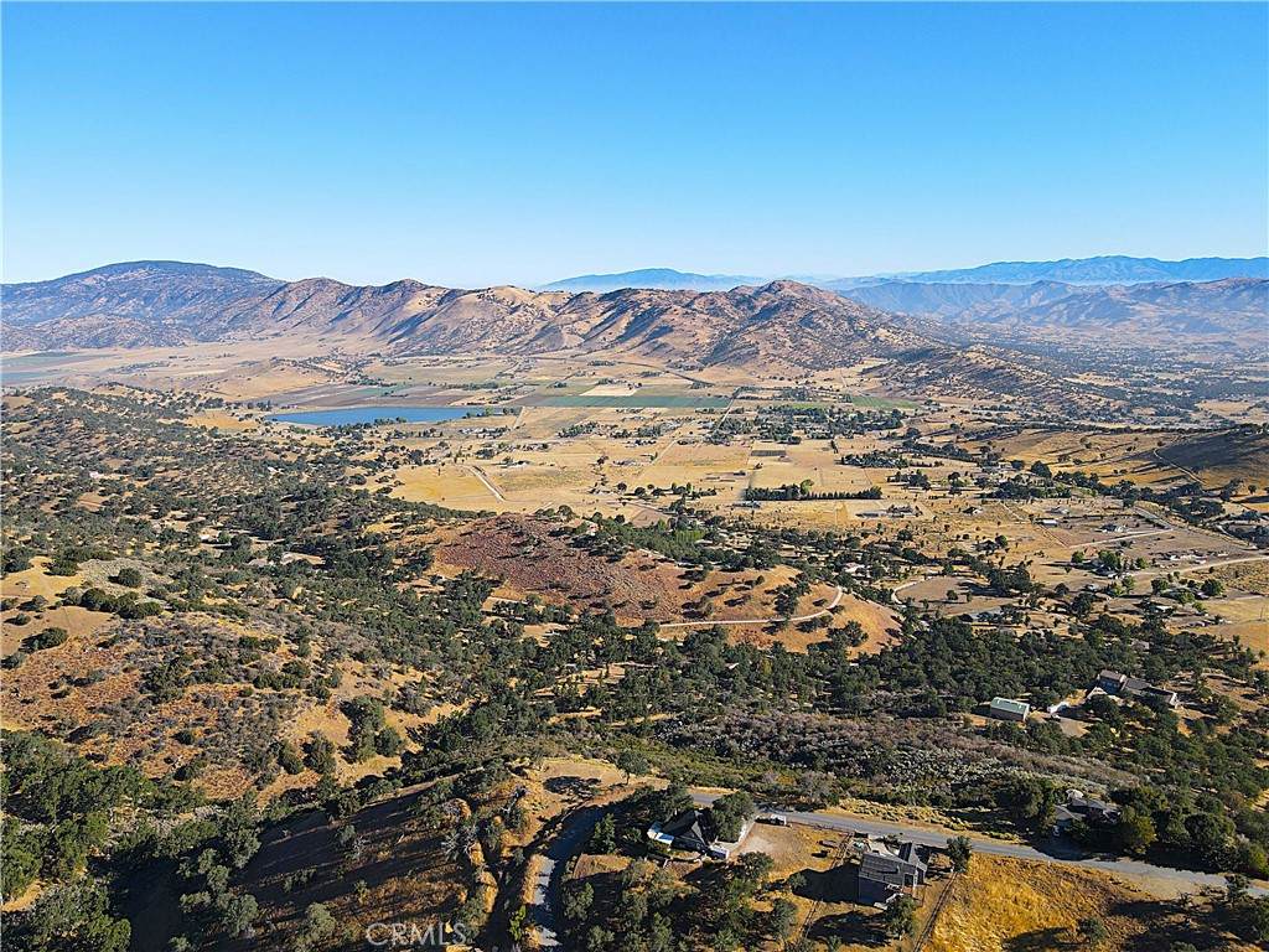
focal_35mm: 24
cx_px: 634
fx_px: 880
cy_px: 476
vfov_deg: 56.8
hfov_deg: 71.6
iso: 100
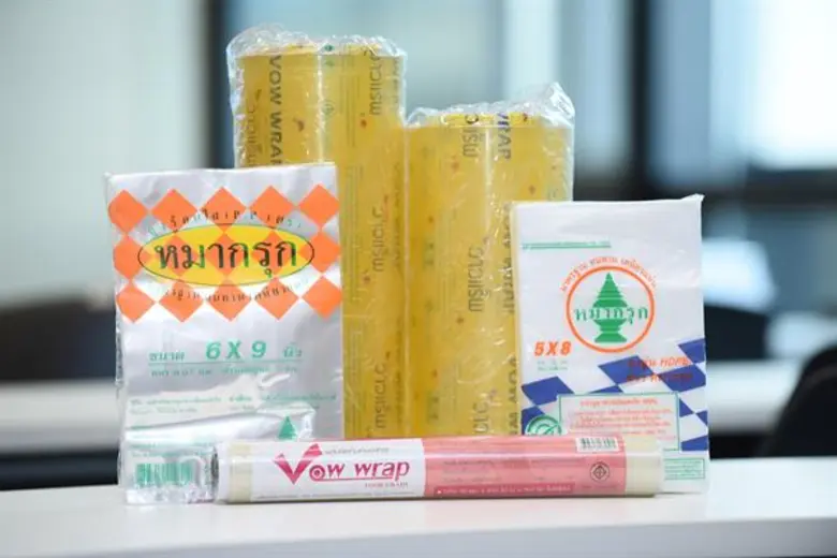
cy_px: 279
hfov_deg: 10.3
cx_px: 418
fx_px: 4650
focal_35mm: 200
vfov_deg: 6.9
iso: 1000
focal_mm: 200
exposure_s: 1/125
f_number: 4
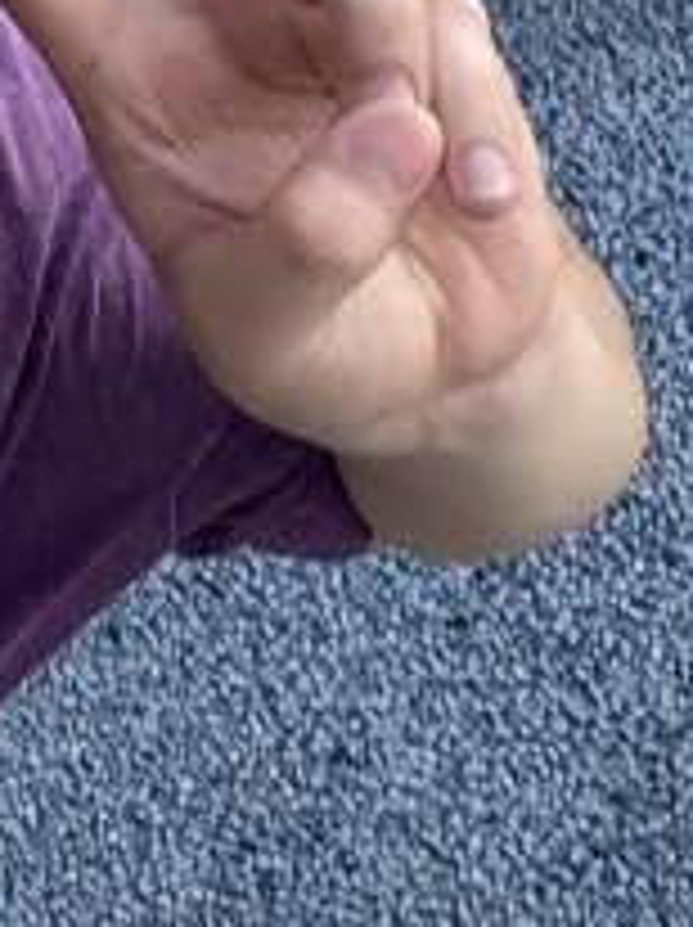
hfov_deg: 13.2
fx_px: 2621
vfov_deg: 19.7
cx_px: -648
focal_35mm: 98
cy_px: 99
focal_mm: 2.22
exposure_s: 1/152
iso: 40
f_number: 2.2
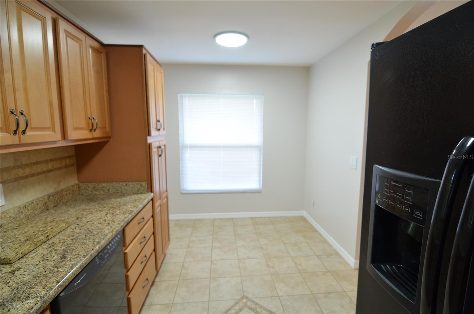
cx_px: 237
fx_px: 217
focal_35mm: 16
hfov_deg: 95.1
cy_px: 157
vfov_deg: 71.8
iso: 720
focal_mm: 11
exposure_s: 1/60
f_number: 4
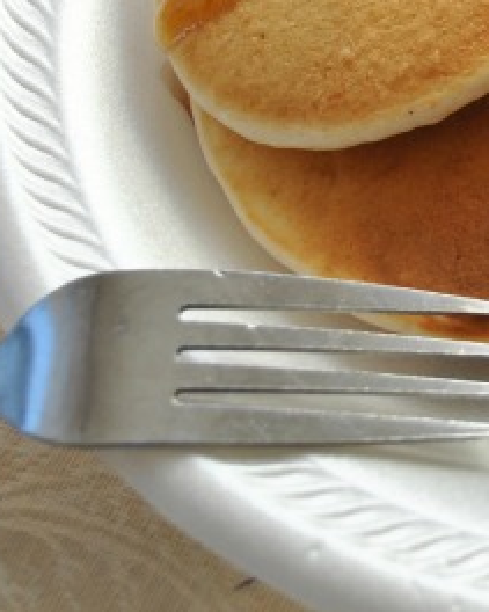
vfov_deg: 17.0
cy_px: 46
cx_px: 711
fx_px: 2009
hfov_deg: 13.2
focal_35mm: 111
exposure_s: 1/60
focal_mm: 26
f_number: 4.2
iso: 200
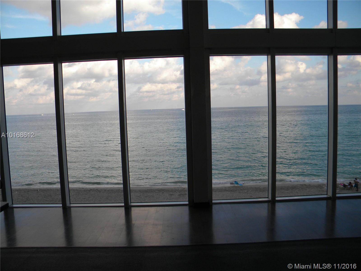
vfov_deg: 49.7
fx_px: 292
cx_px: 180
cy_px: 136
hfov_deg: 63.4
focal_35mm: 28
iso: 80
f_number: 3.5
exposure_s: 1/243
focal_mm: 5
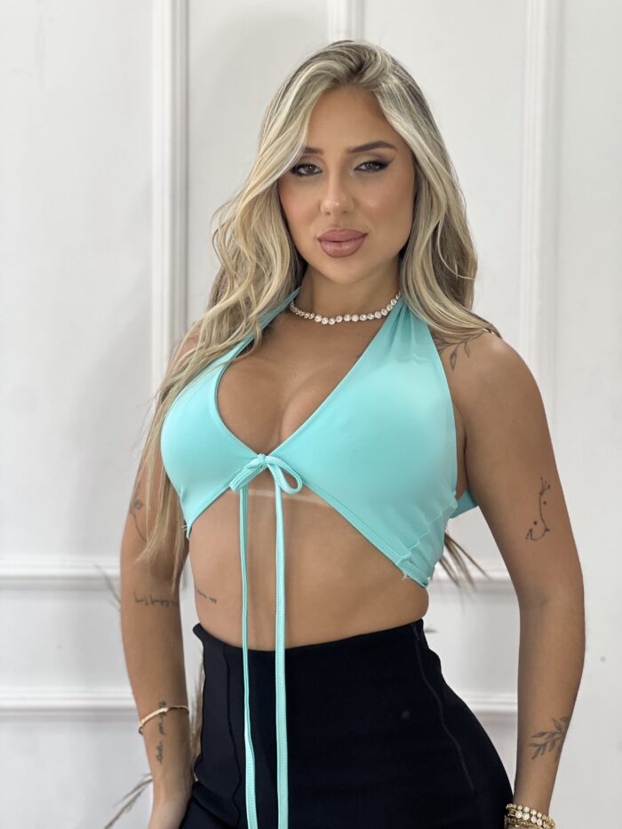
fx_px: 1844
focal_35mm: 77
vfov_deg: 25.3
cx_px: 311
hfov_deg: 19.1
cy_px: 414
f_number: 2.8
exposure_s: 1/120
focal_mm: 9
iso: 160
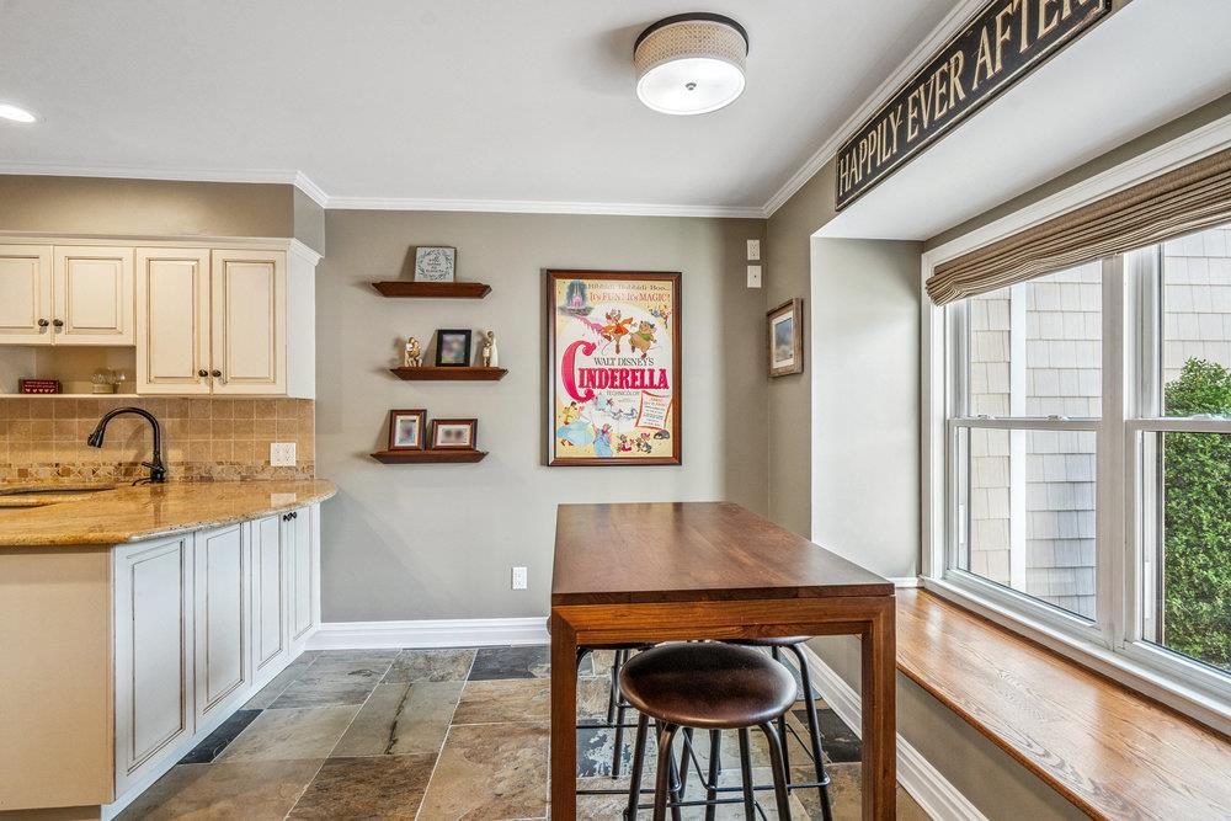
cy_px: 410
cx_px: 616
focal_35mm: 17
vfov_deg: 70.5
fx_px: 581
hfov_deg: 93.3
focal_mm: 17
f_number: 6.3
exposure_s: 1/80
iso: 1000
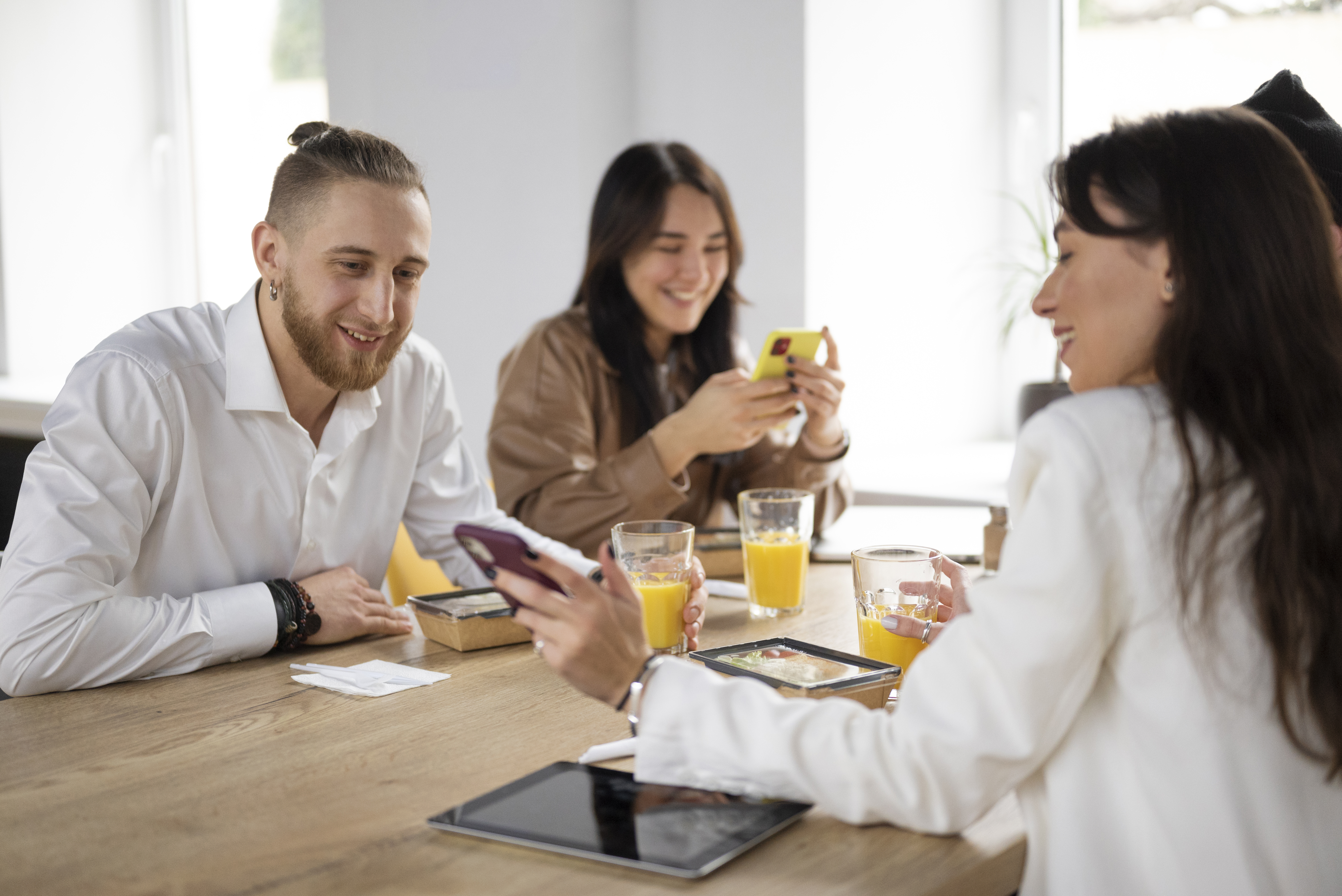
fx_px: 1865
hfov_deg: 39.6
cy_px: 448
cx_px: 671
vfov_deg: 27.0
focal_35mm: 50
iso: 1600
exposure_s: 1/160
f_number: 1.8
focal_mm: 50
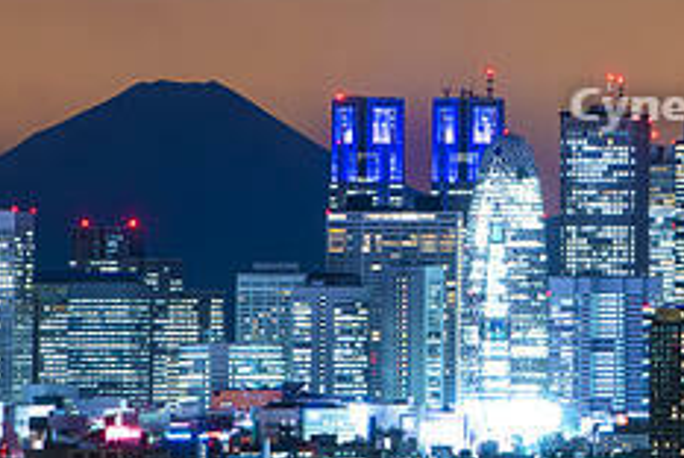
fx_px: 9778
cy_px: 97
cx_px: 734
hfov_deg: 4.0
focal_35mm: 514
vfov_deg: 2.7
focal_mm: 200
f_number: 11
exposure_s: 20
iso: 100
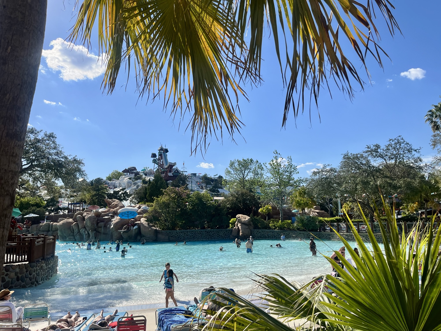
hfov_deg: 67.3
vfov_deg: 53.1
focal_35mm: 26
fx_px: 331
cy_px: 166
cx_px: 220
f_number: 1.6
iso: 50
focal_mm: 5.1
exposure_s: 1/6494
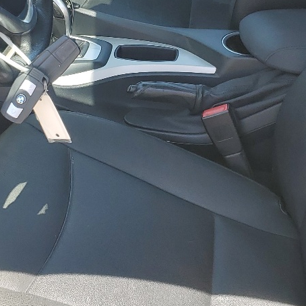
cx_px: 110
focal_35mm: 81
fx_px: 810
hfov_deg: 21.3
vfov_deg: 21.2
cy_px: 80
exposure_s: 1/526
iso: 50
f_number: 1.5
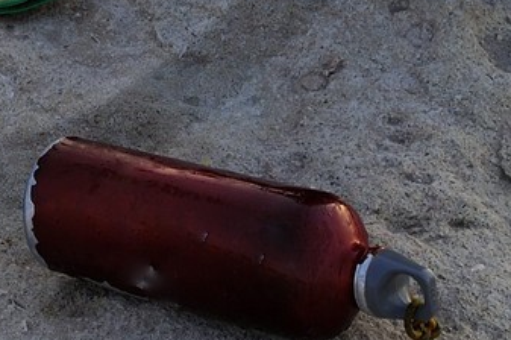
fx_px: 1617
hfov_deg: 16.9
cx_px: -167
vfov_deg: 10.7
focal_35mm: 114
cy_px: -396
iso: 200
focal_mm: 24
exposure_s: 1/160
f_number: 5.6
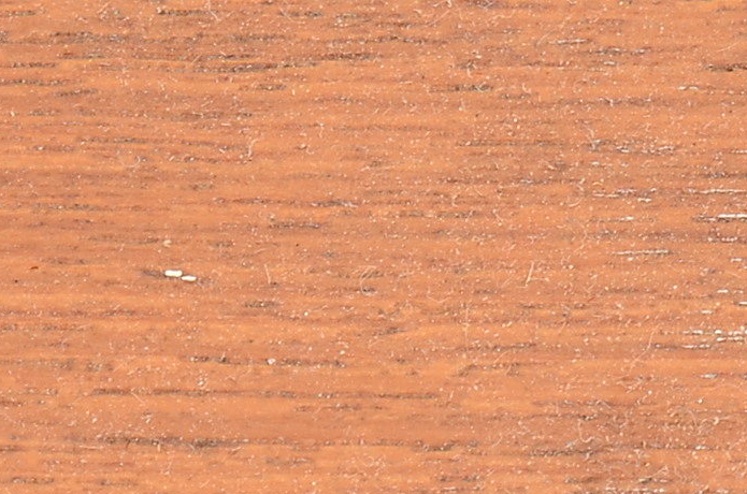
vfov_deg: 3.1
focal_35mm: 439
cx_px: 81
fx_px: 9081
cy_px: 816
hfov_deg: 4.7
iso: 320
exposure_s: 1/60
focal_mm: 55
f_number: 11
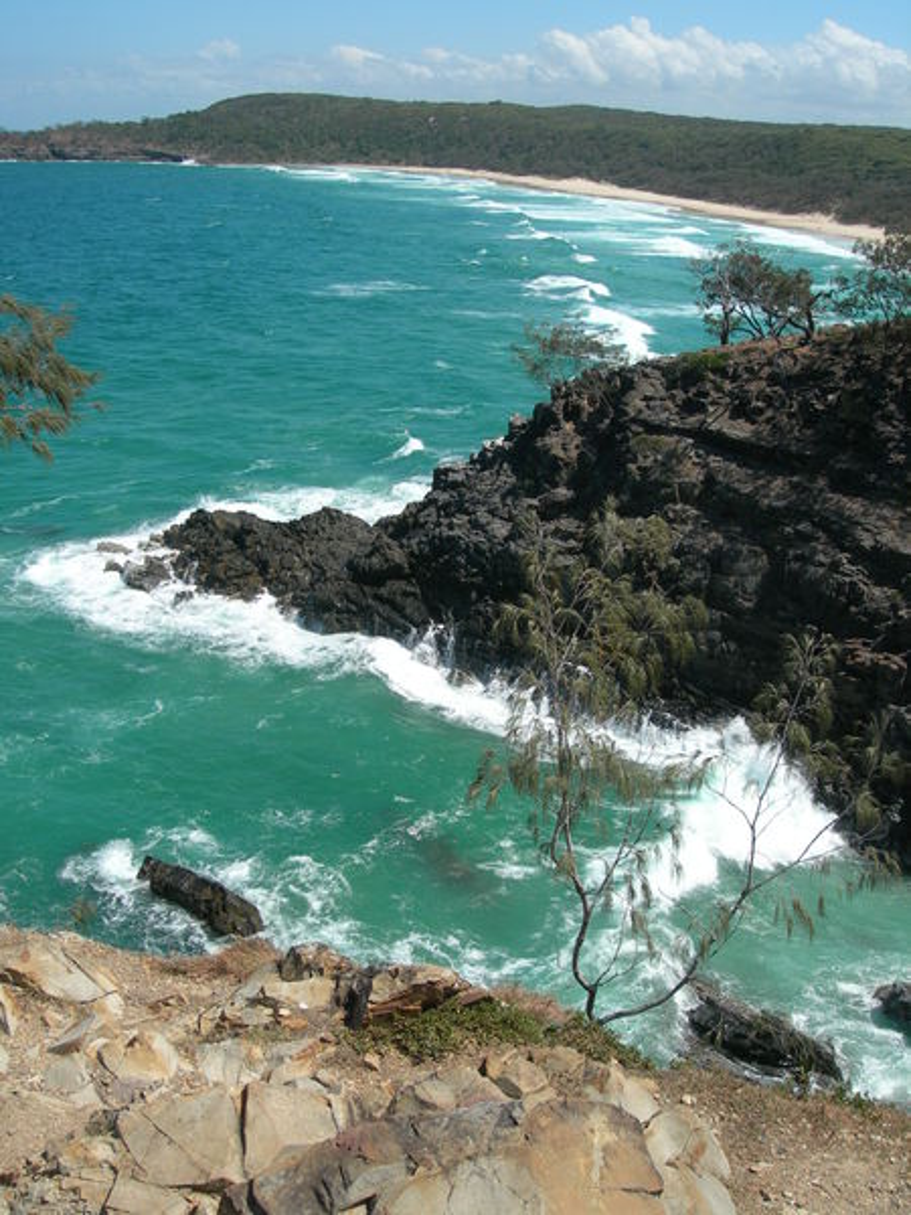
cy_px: 608
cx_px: 456
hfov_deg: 37.7
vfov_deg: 49.0
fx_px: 1333
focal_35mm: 38
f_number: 4.8
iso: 50
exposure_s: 1/667
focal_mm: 7.8
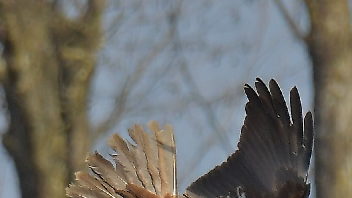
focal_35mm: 2573
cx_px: 280
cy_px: 289
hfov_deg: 0.8
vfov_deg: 0.5
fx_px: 24022
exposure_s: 1/1000
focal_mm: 600
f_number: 6.3
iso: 250
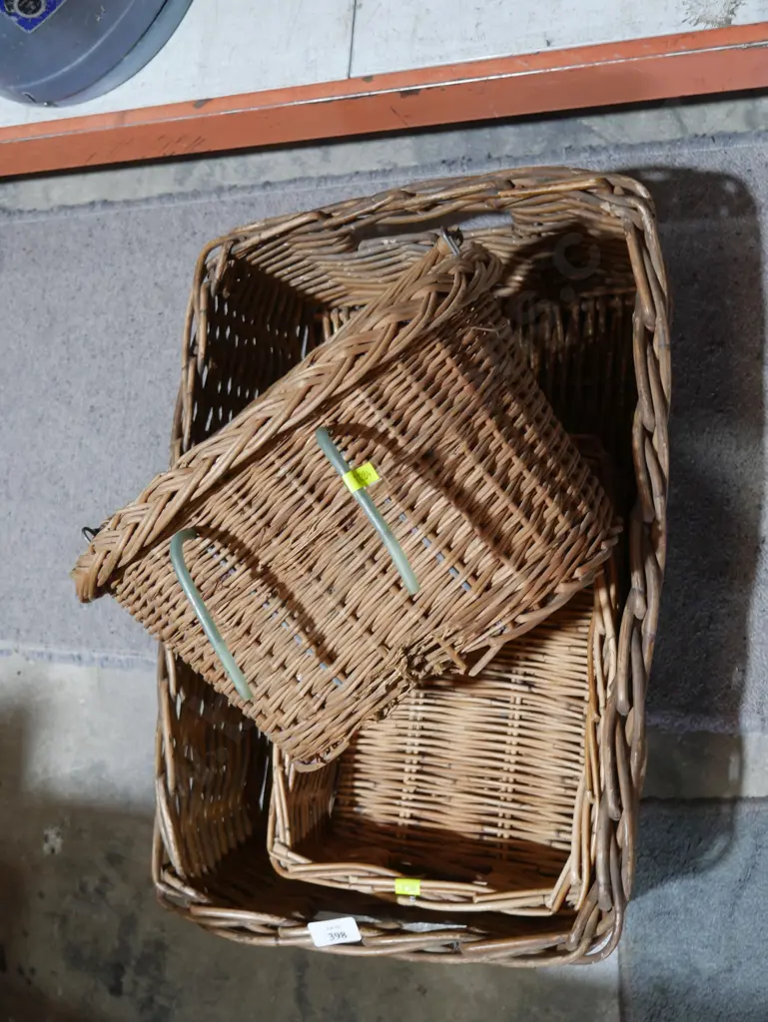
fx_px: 1123
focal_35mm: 38
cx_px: 384
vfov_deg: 49.0
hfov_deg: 37.8
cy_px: 511
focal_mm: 19
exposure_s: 1/60
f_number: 4.1
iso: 640
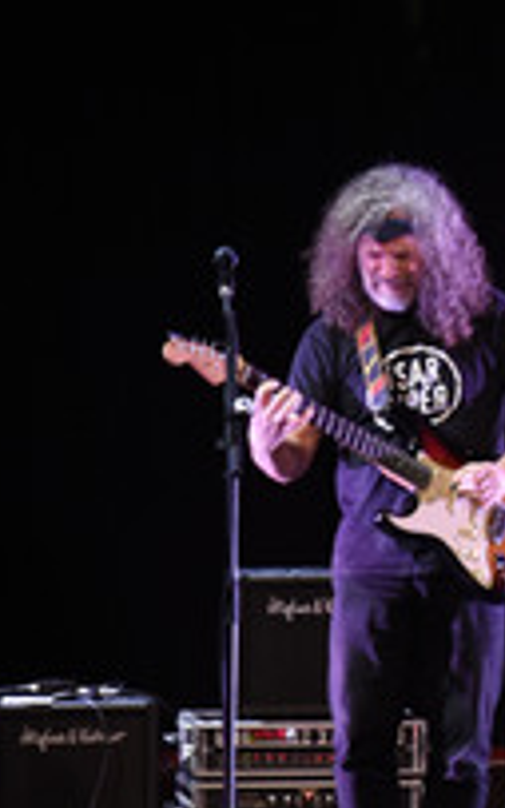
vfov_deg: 7.7
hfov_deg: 4.8
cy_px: 494
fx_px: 5985
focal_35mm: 272
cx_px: 801
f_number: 4.5
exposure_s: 1/60
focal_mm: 120
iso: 1000
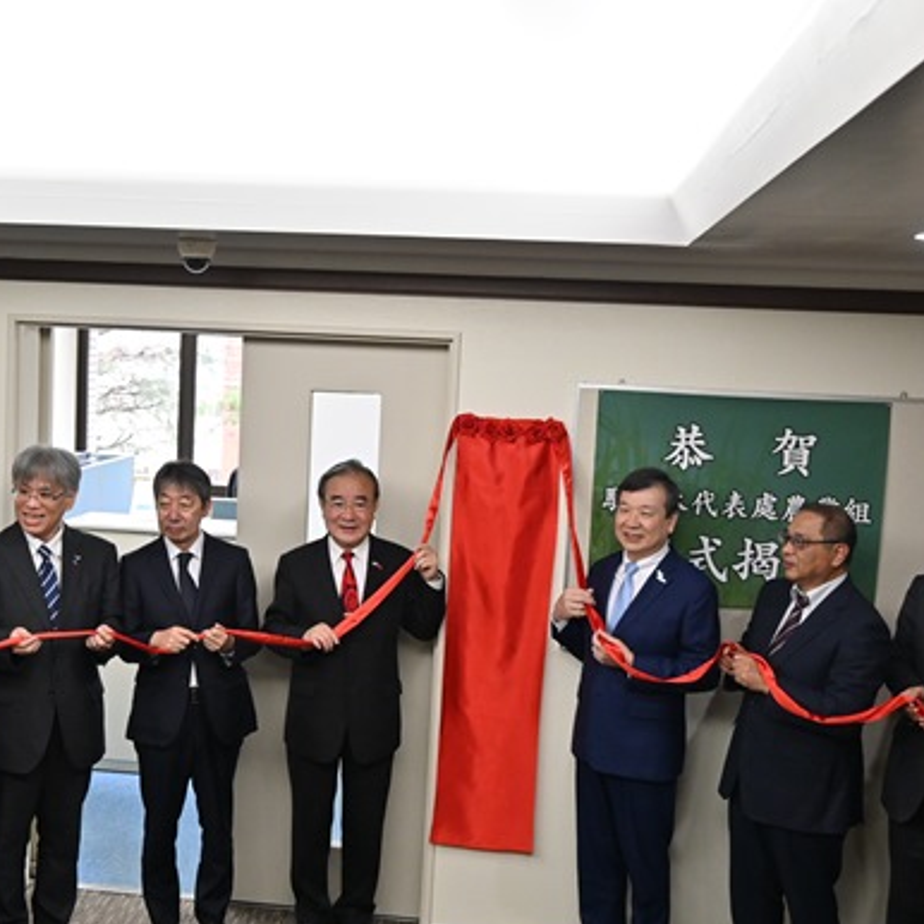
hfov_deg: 35.2
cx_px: 360
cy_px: 517
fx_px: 1450
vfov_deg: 35.3
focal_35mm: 48
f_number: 3.5
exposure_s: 1/125
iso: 1000
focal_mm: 18
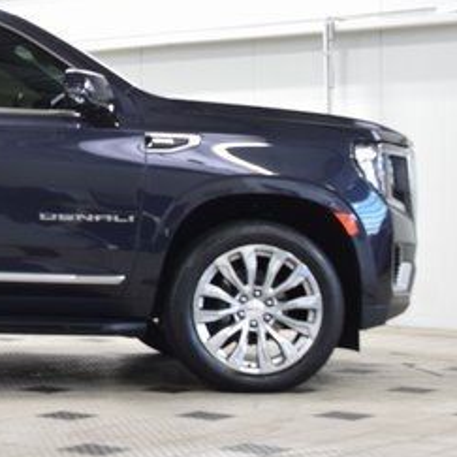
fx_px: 1555
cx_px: -111
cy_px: 202
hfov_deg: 16.0
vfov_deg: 16.7
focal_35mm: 104
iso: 800
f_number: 6.3
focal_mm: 31
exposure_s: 1/15
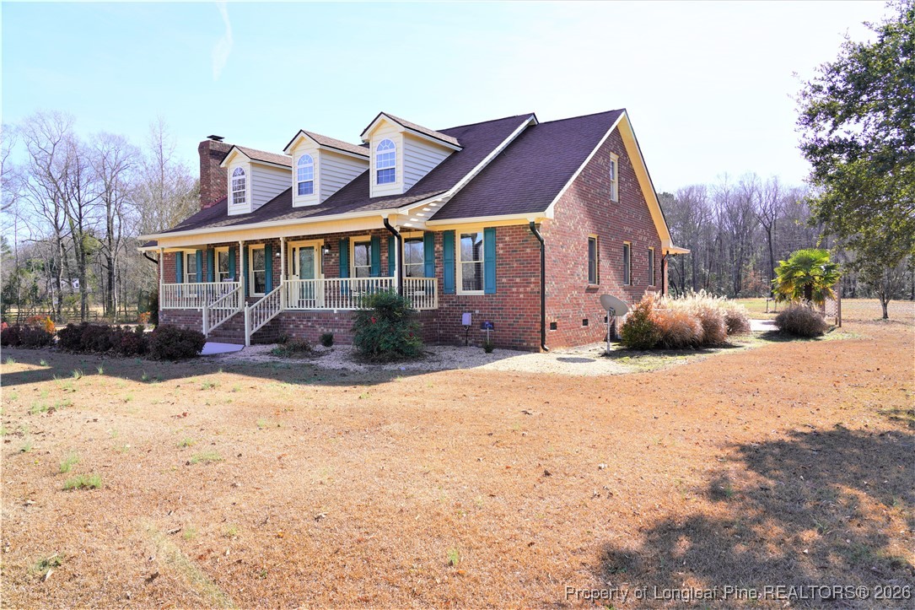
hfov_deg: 73.8
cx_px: 458
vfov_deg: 53.1
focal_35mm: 24
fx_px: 610
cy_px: 305
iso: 100
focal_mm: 24
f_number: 8
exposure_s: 1/100
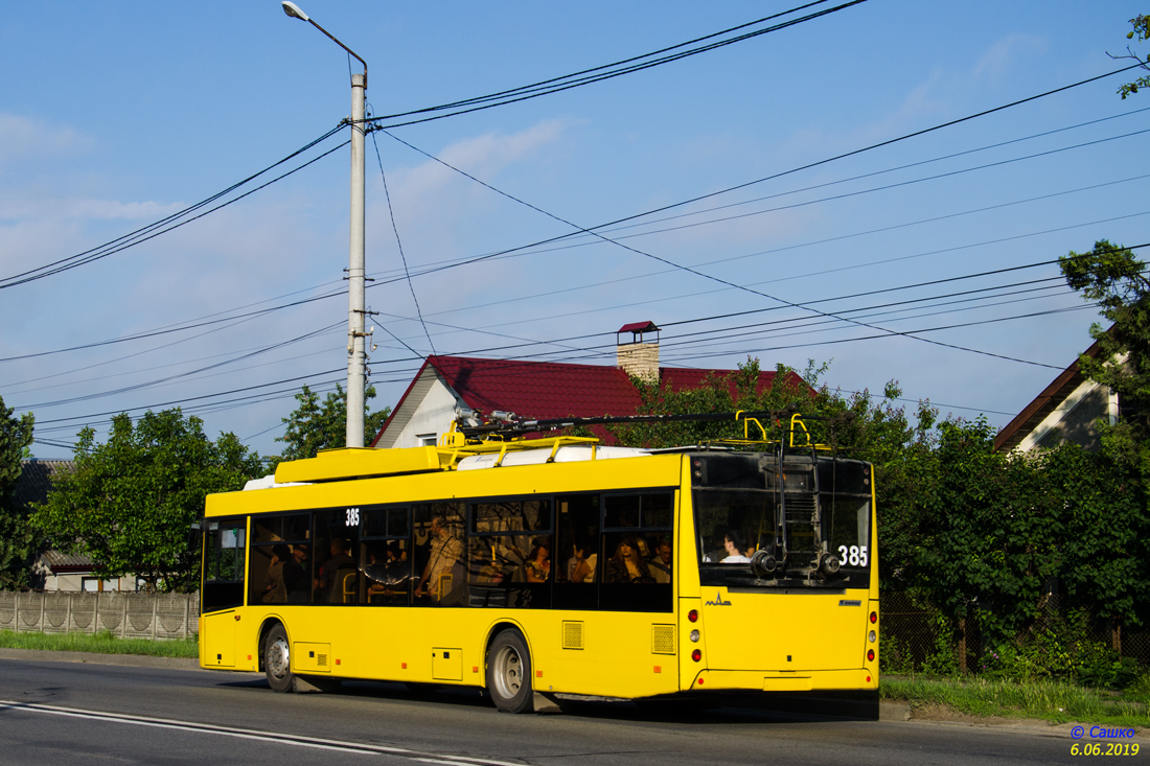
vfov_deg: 23.8
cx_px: 575
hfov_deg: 35.1
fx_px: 1820
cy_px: 383
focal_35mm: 57
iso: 100
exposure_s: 1/500
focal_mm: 38
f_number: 6.3
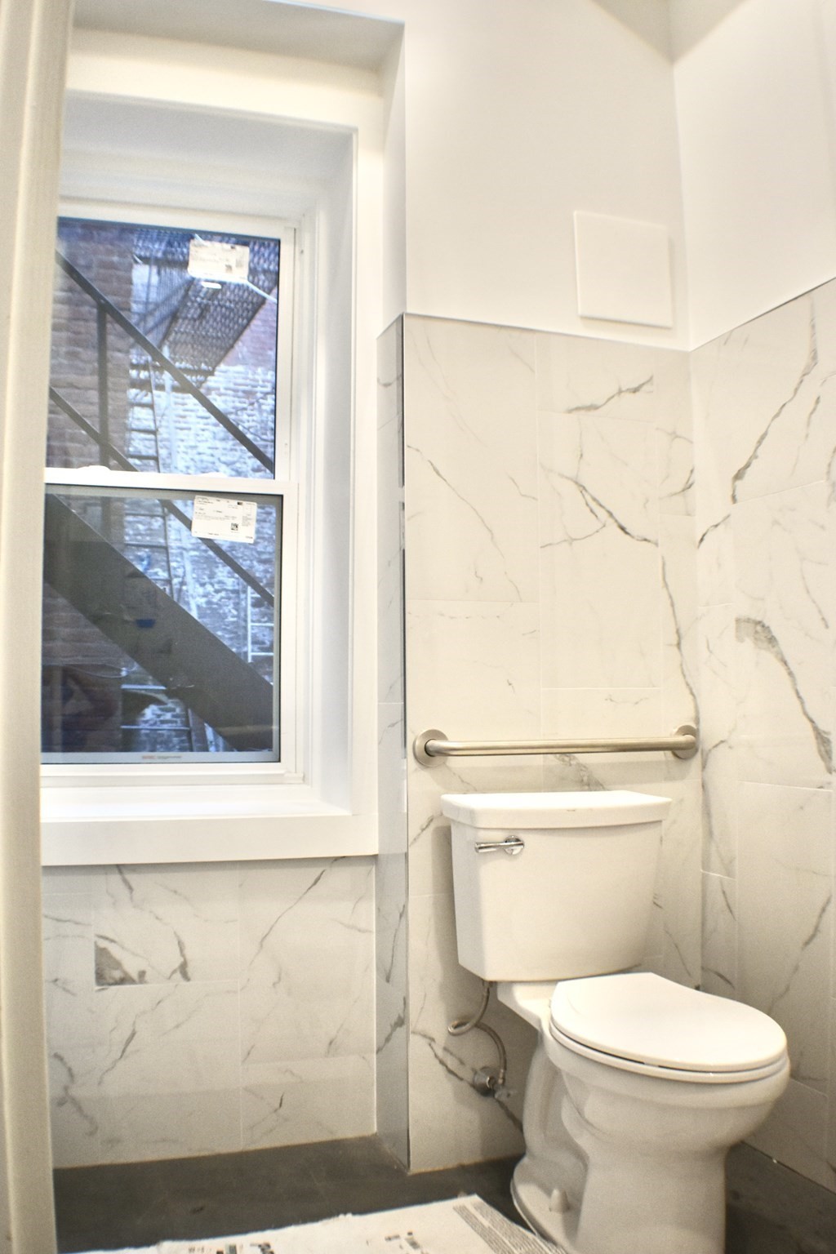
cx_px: 418
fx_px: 1149
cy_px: 627
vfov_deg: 57.2
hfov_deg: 40.0
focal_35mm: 33
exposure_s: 1/125
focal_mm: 22
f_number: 3.8
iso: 800
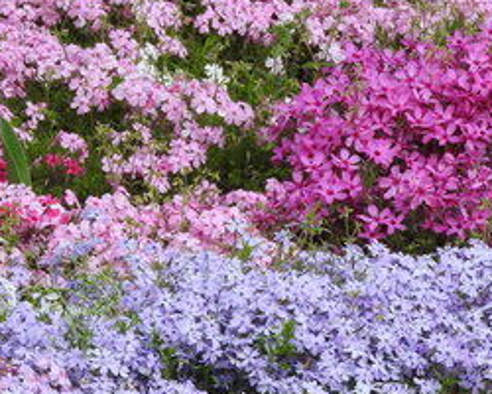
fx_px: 6247
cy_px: 269
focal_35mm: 429
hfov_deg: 4.5
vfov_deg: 3.6
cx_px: 283
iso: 100
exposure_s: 1/250
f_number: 5.3
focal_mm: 39.4
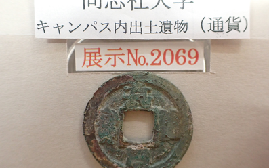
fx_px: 235
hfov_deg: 59.7
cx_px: 134
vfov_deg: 39.4
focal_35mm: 32
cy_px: 86
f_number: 2.3
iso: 800
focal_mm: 5.4
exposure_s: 1/50
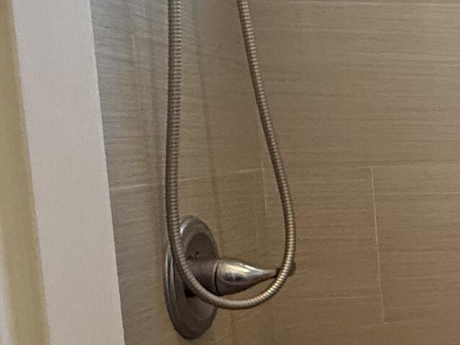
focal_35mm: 66
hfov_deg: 20.3
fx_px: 877
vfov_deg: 22.2
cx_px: 841
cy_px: 214
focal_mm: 2.22
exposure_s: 1/60
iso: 400
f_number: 2.2
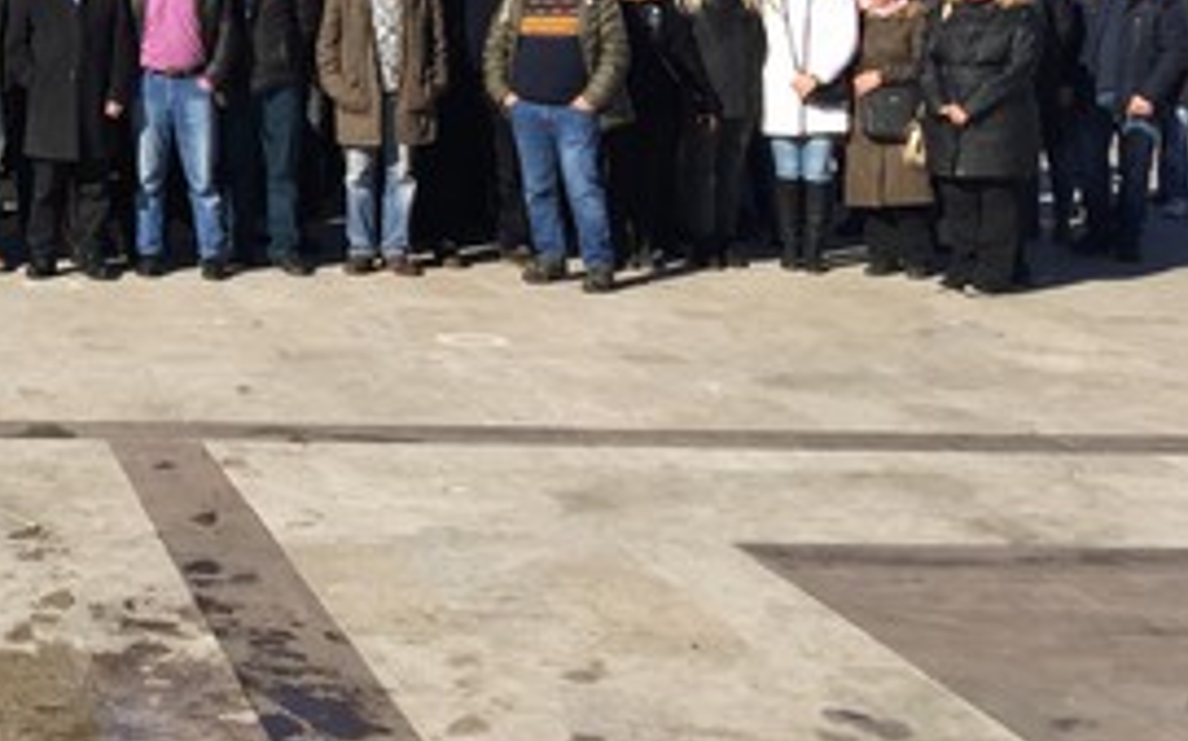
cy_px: -75
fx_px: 2459
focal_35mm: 76
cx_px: -193
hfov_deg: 24.8
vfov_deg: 16.6
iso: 32
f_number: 2.2
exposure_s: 1/1647
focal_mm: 4.15
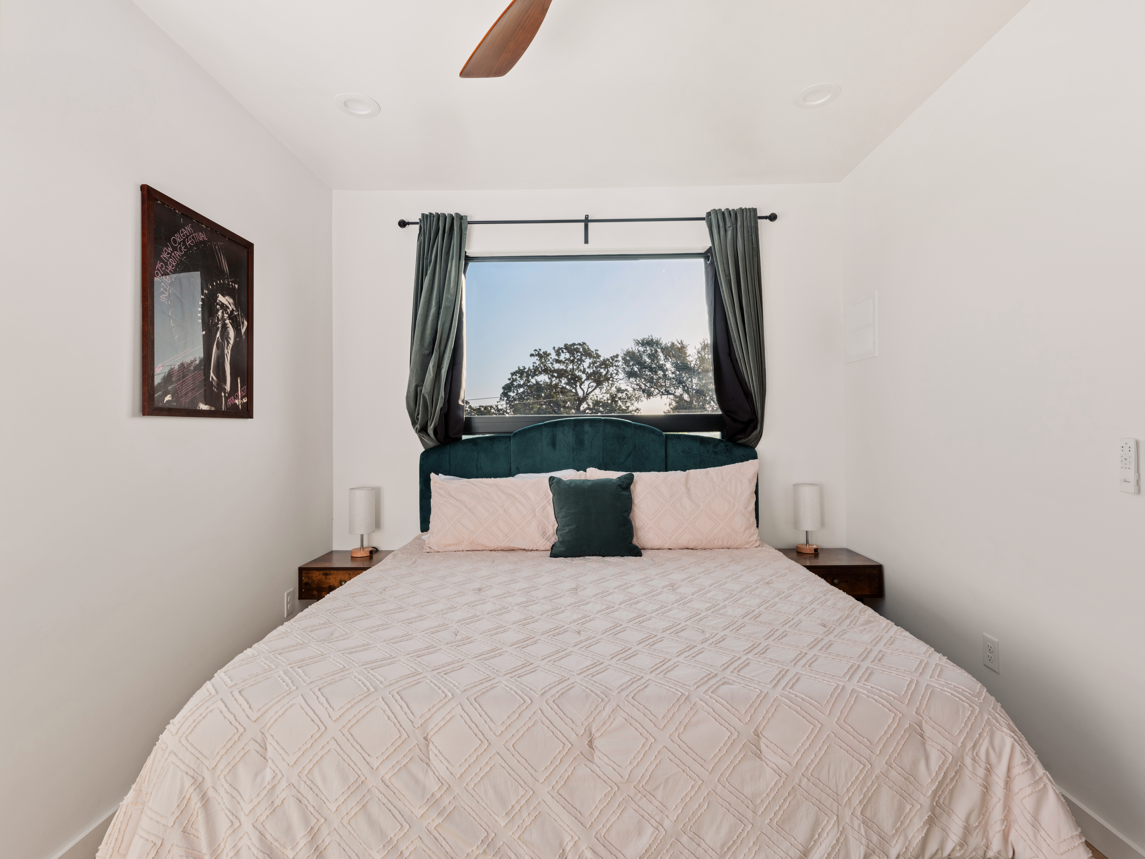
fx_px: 562
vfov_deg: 74.7
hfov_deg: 91.0
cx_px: 572
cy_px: 430
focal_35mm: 17
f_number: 13
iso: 320
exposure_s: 1/4
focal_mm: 21.2
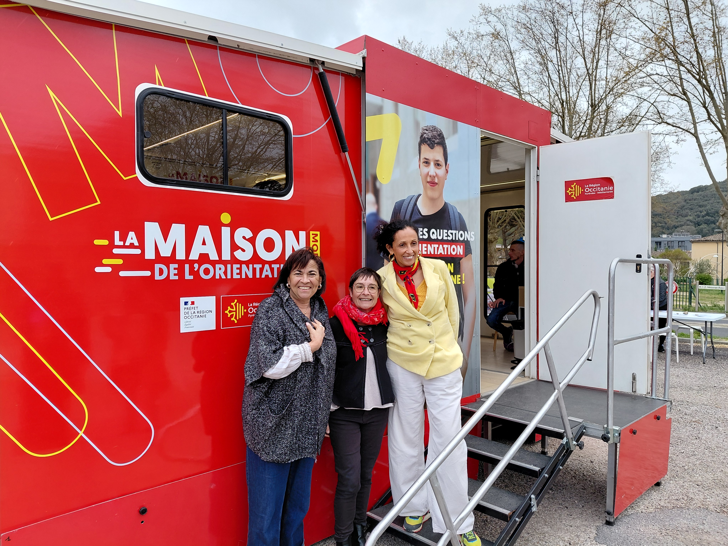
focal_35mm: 25
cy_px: 273
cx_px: 364
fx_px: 526
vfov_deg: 54.9
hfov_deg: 69.4
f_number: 1.8
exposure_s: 1/597
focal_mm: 4.69
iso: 50
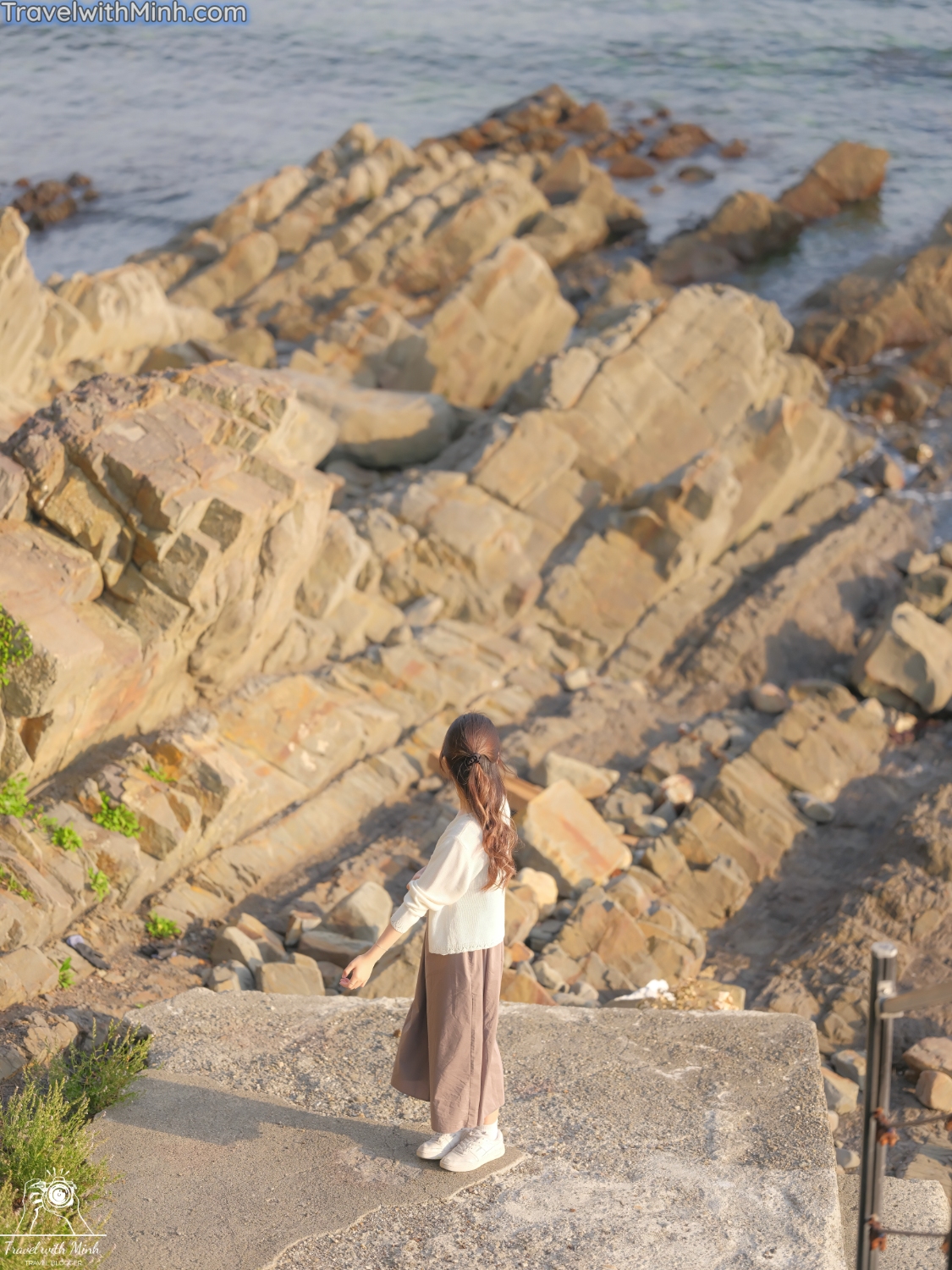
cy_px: 635
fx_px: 3190
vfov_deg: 22.5
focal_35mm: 87
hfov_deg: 17.0
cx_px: 476
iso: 200
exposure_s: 1/1000
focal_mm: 110
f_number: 2
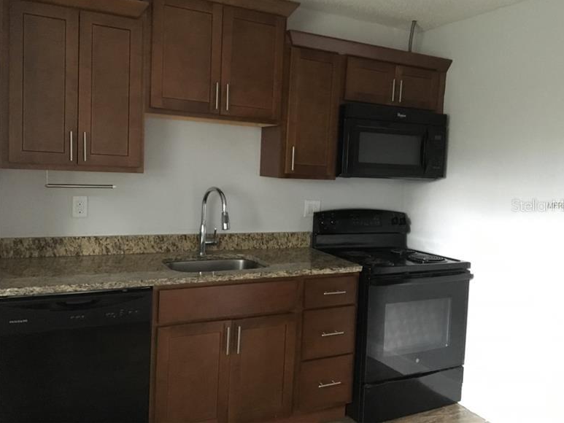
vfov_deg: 46.8
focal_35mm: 30
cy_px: 205
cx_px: 289
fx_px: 489
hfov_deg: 59.9
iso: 800
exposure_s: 1/15
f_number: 2.2
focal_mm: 4.15
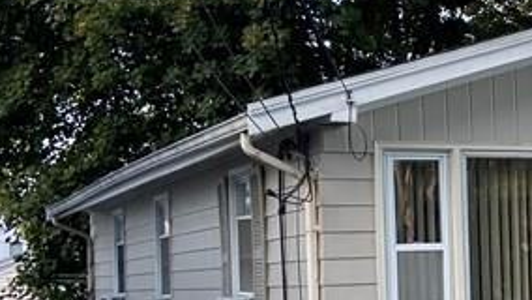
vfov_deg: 11.8
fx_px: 1439
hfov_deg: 18.7
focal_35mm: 102
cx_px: 774
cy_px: 246
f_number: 1.8
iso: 32
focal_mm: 4.25
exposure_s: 1/327
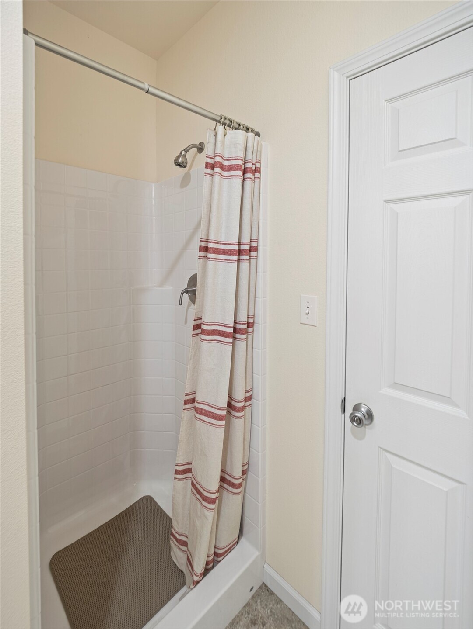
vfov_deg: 102.0
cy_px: 314
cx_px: 236
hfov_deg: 85.7
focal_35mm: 14
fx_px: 255
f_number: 4
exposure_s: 1/2
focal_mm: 7
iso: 100
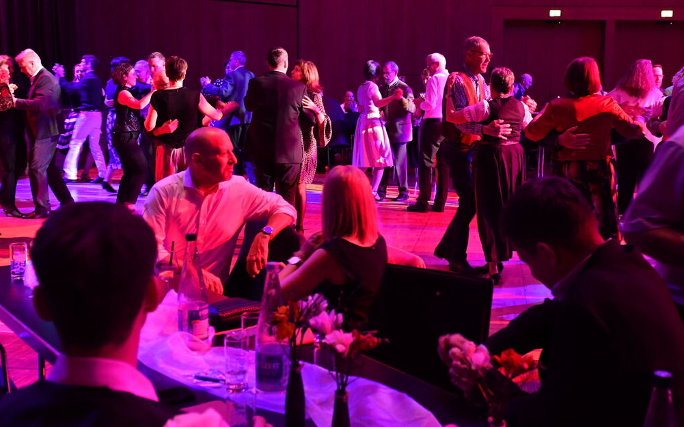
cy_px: 181
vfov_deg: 29.2
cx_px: 396
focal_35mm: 44
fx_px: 820
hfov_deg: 45.1
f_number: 3.5
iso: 2500
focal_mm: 24
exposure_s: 1/50
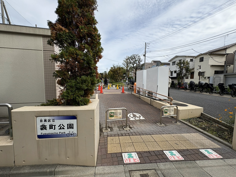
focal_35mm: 14
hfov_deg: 102.1
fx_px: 95
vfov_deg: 85.7
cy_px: 88
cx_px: 118
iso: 50
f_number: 2.2
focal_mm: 2.22
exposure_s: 1/1256
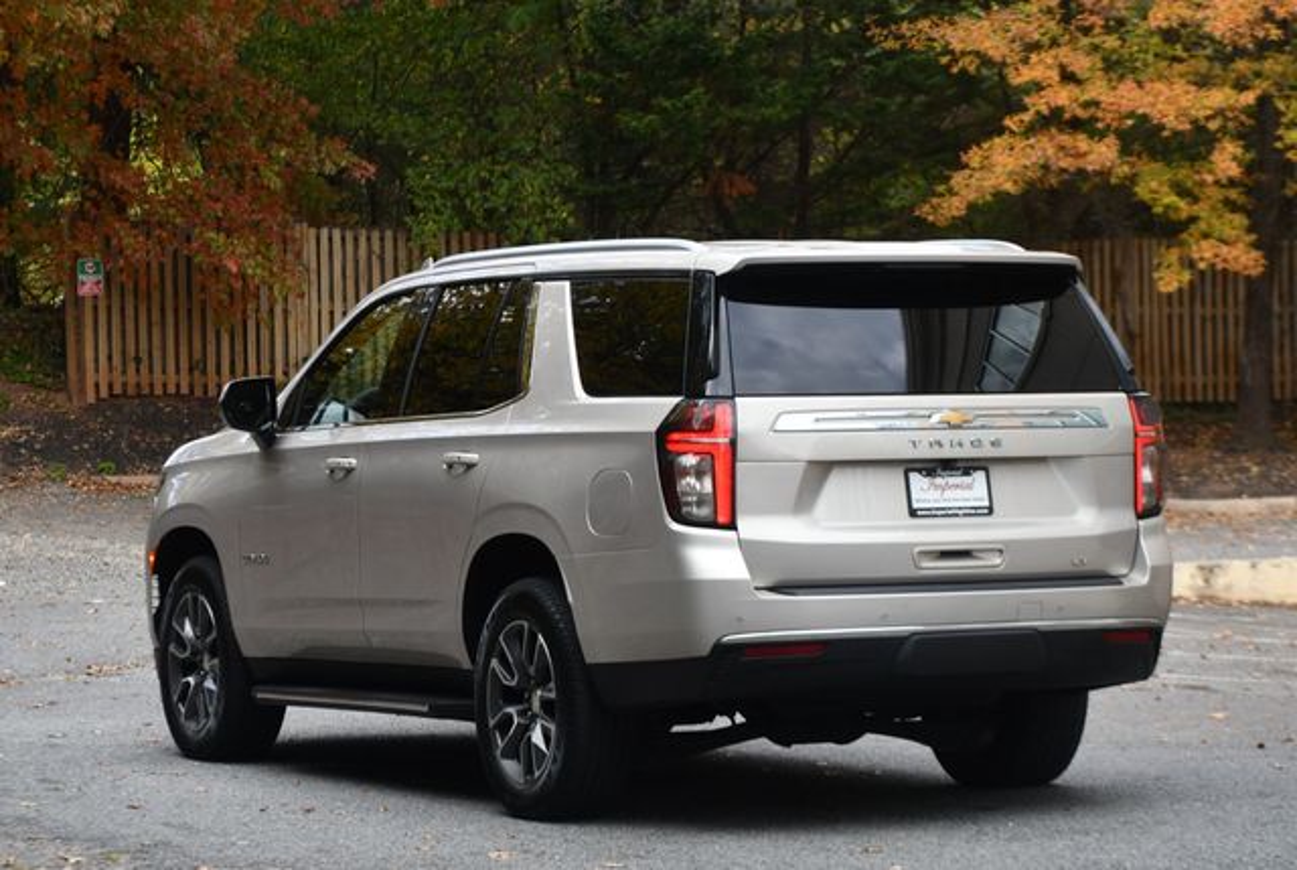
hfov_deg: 17.0
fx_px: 4330
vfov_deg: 11.5
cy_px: 435
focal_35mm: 120
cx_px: 648
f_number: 5.6
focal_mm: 80
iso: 320
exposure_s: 1/250
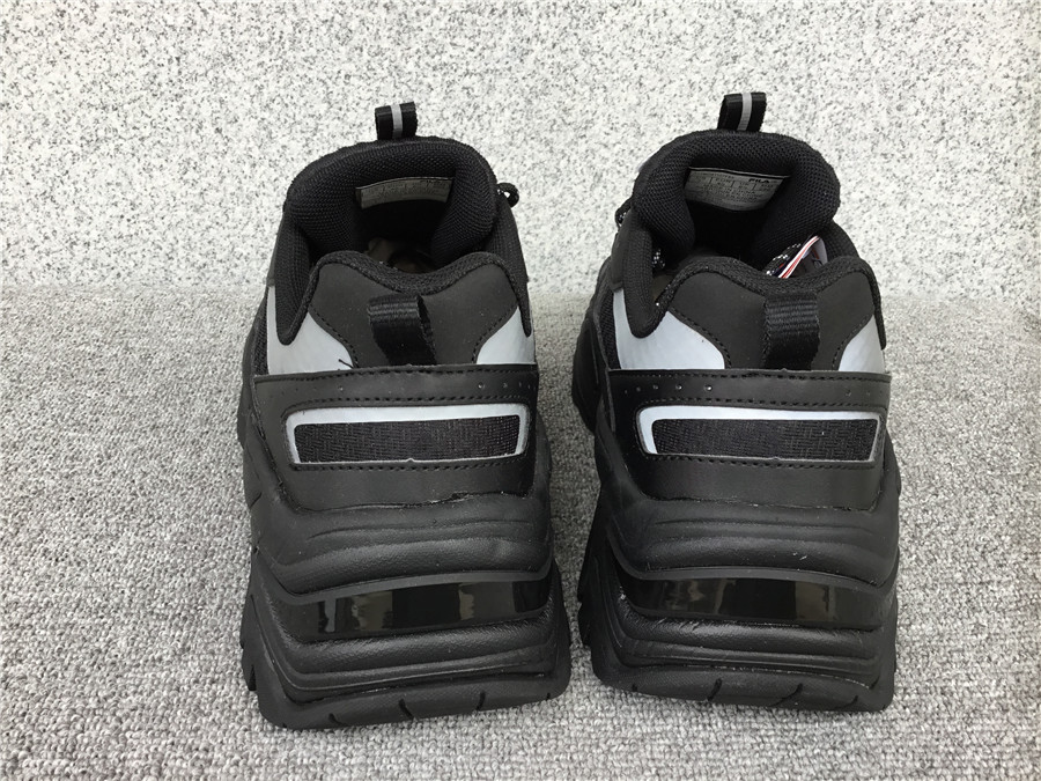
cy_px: 390
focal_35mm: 31
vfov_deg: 45.4
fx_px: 932
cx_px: 520
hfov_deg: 58.4
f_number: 2.4
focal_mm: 3.3
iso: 32
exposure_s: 1/100
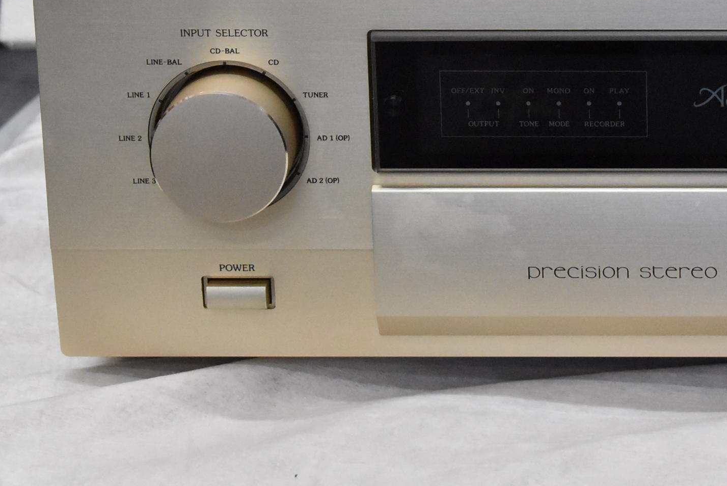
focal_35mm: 151
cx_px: 753
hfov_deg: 13.4
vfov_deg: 9.1
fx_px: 3052
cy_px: 95
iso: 6400
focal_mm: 48
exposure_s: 1/320
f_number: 9
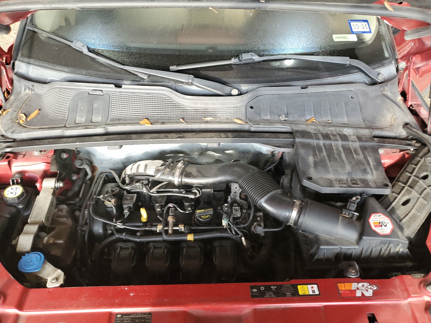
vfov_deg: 53.1
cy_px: 162
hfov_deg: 67.3
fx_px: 324
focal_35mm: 26
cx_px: 216
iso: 86
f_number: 1.5
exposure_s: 1/60.2
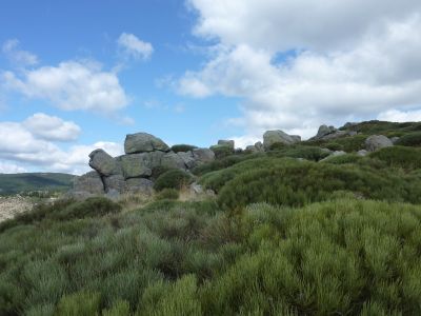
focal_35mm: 25
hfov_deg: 69.4
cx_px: 210
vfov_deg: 54.9
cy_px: 158
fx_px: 304
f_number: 4.5
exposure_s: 1/500
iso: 125
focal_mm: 4.1
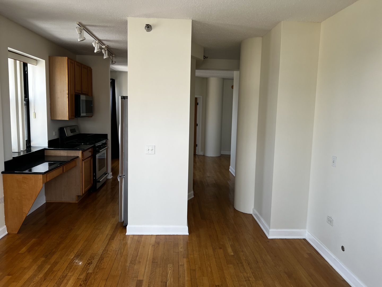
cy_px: 144
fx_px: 287
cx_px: 191
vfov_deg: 53.1
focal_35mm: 26
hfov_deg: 67.3
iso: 40
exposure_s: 1/121
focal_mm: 5.7
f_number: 1.5
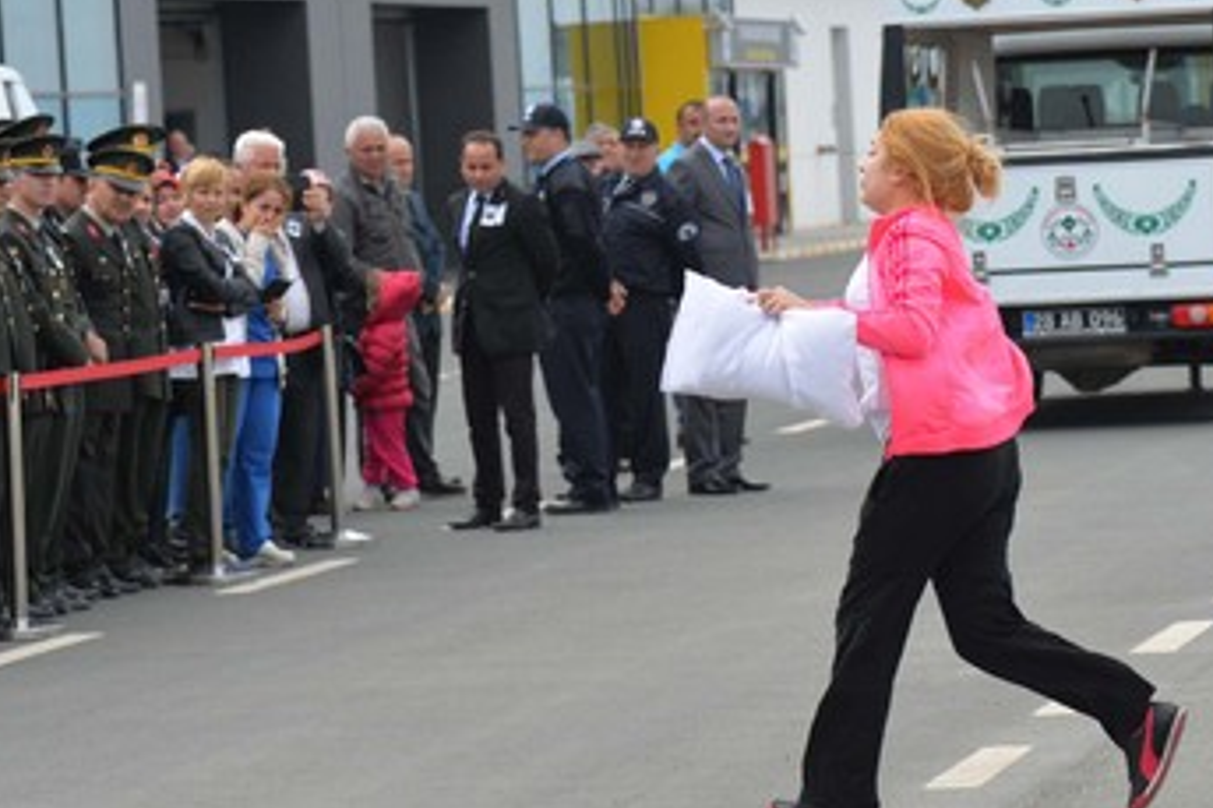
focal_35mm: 234
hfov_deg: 8.8
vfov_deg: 5.9
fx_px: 7880
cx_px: 755
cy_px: 312
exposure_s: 1/800
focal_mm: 120
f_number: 7.1
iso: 200
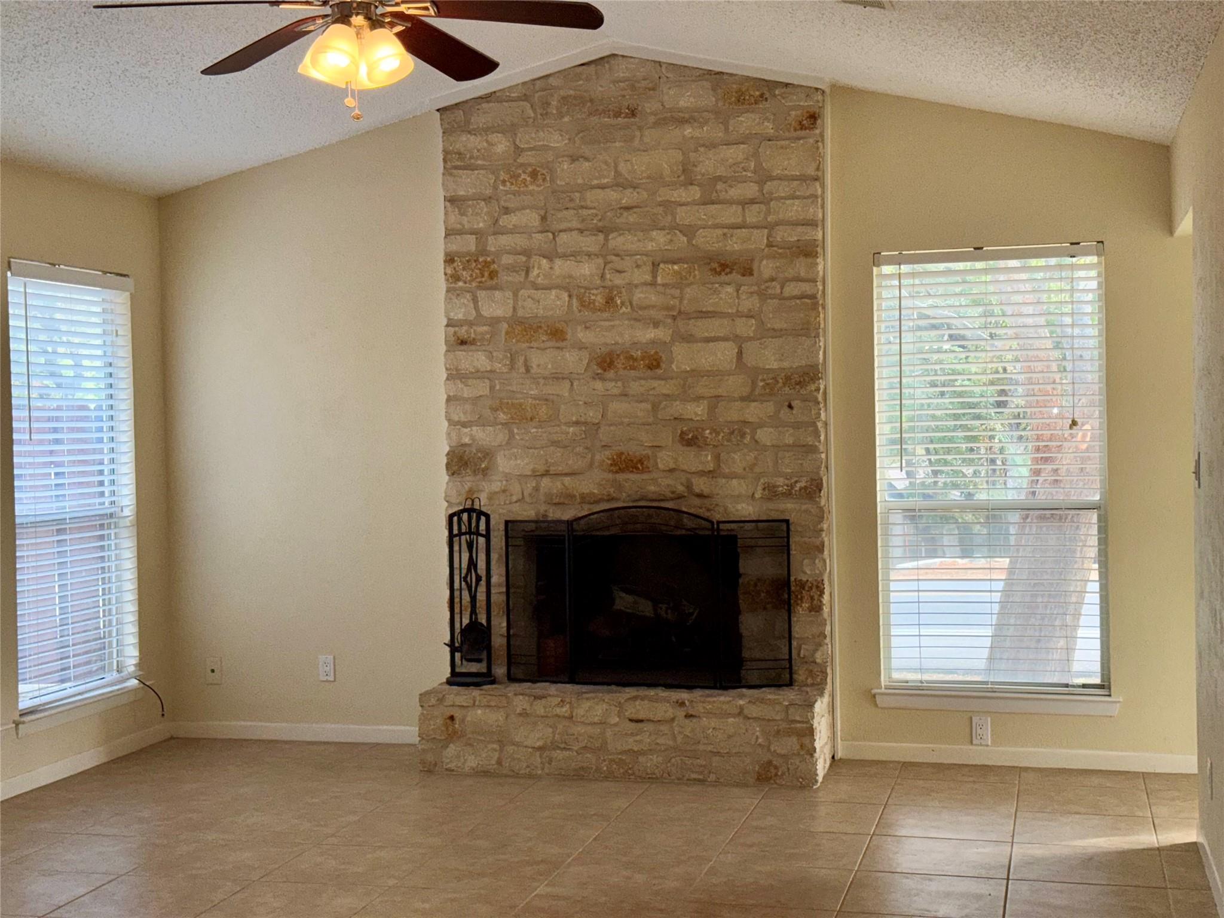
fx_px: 1697
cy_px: 459
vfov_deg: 30.3
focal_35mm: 48
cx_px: 612
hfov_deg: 39.7
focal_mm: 6.76
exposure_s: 1/279
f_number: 1.78
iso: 50
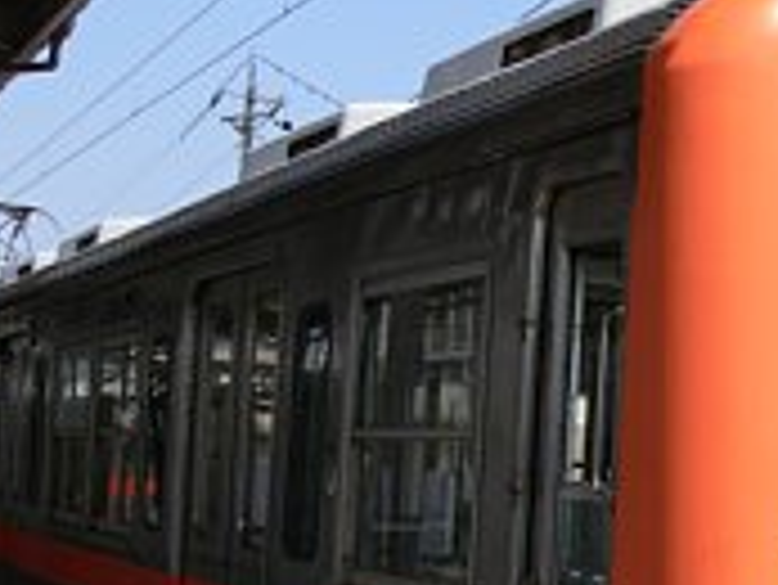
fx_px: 1822
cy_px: 450
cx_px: 845
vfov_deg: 18.1
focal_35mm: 81
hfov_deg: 22.8
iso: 80
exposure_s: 1/320
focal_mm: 7.4
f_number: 5.6
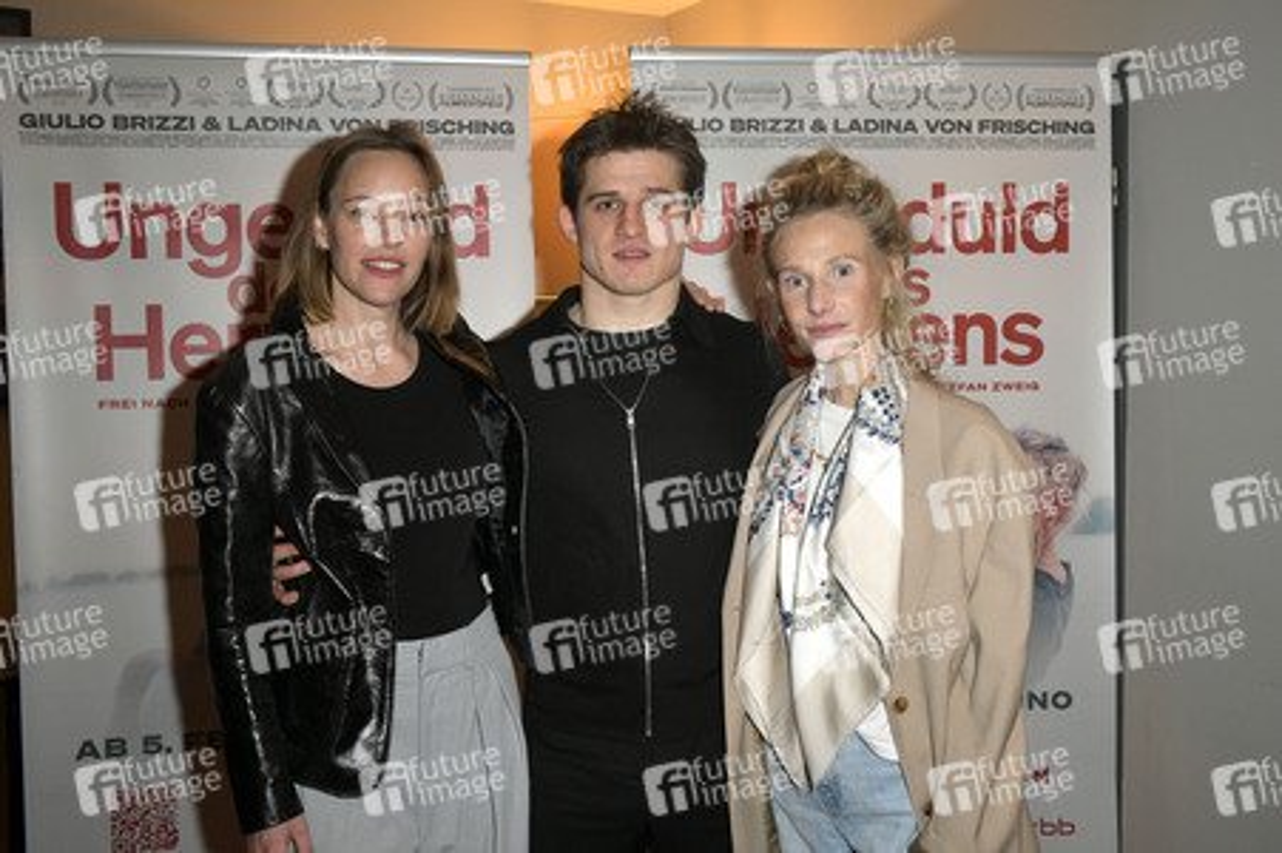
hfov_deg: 50.7
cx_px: 641
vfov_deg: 35.0
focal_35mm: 38
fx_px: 1352
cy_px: 426
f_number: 7.1
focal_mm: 38
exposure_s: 1/160
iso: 2000
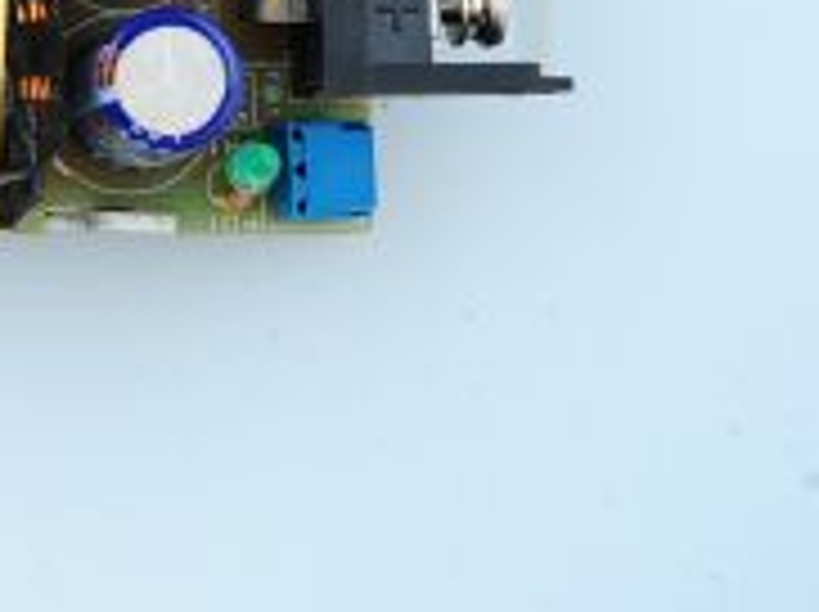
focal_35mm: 349
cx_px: -459
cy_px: -250
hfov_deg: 5.6
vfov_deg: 4.2
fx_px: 8246
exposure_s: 1/100
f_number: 8
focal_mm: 110
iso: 800
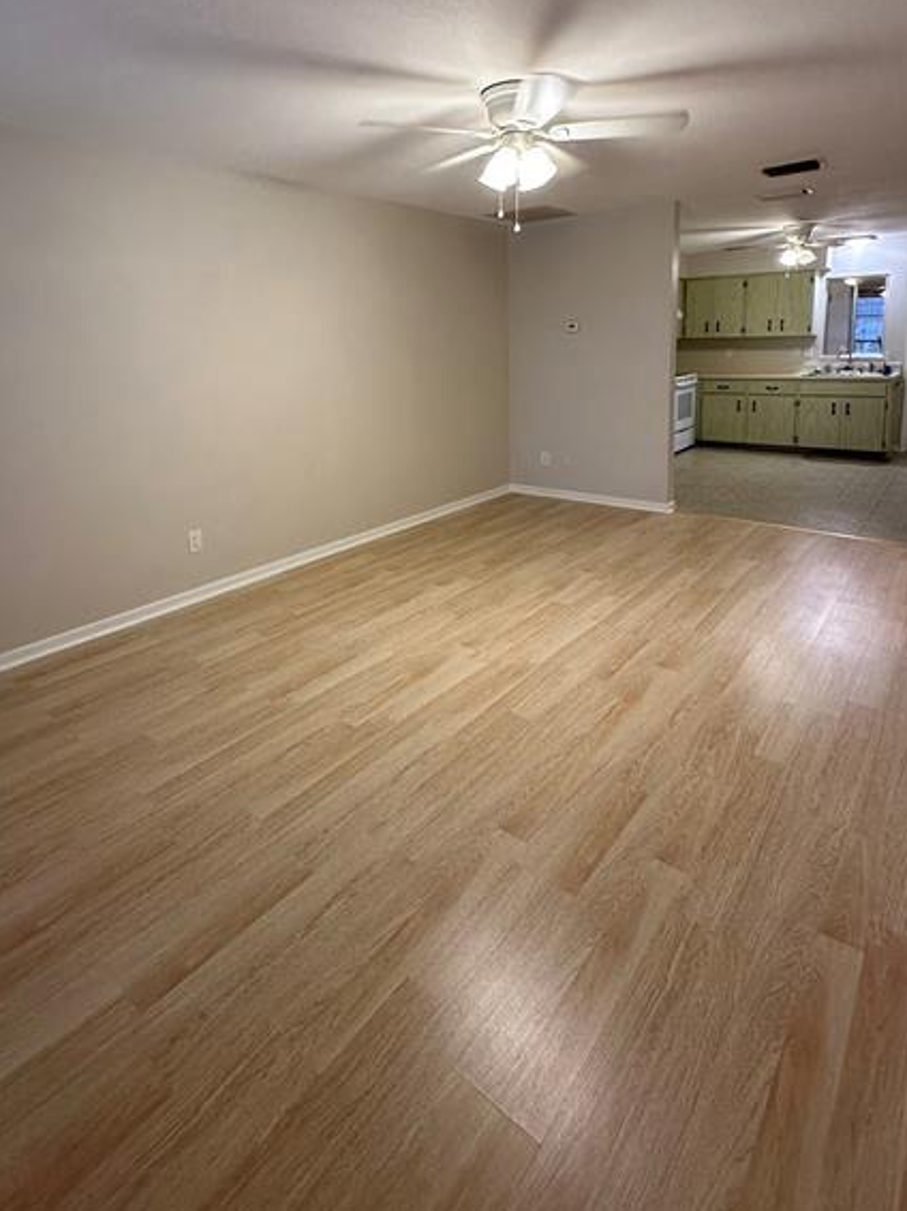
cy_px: 434
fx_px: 664
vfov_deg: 82.6
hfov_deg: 68.6
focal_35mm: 19
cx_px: 441
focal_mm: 2.22
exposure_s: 1/60
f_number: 2.2
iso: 160
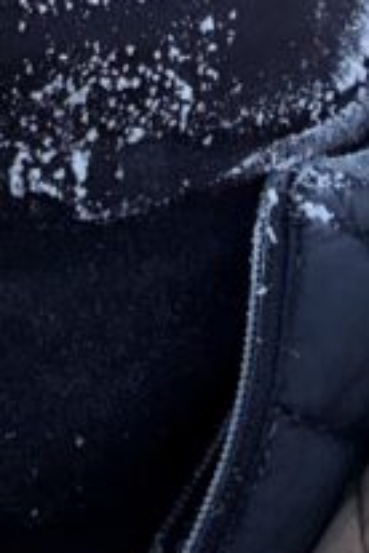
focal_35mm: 154
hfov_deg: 8.9
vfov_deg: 11.9
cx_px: 128
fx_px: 2368
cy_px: -561
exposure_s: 1/112
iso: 80
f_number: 1.9
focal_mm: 2.71
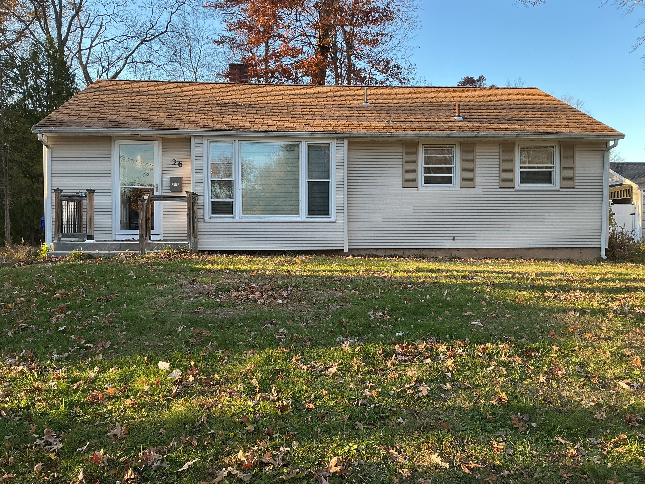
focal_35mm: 29
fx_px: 540
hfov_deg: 61.7
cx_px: 322
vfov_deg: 48.2
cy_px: 242
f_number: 1.8
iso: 20
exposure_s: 1/161
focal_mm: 3
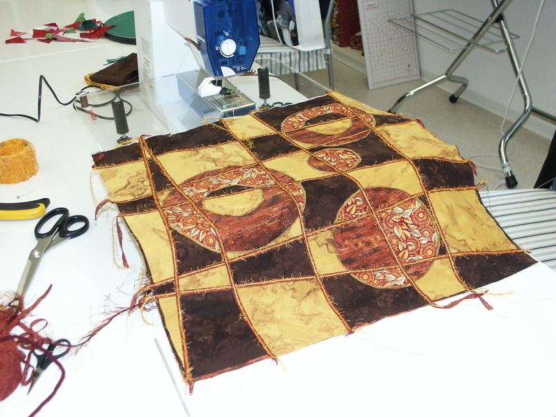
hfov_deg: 50.1
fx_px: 594
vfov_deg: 38.7
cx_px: 278
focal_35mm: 37
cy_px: 208
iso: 200
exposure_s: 1/125
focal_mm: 9.68
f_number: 2.8
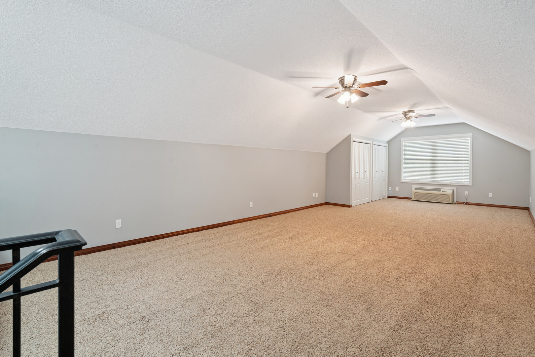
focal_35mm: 16
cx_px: 268
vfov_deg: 73.7
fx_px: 238
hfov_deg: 96.7
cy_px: 178
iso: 400
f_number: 9
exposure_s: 1/5
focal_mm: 16
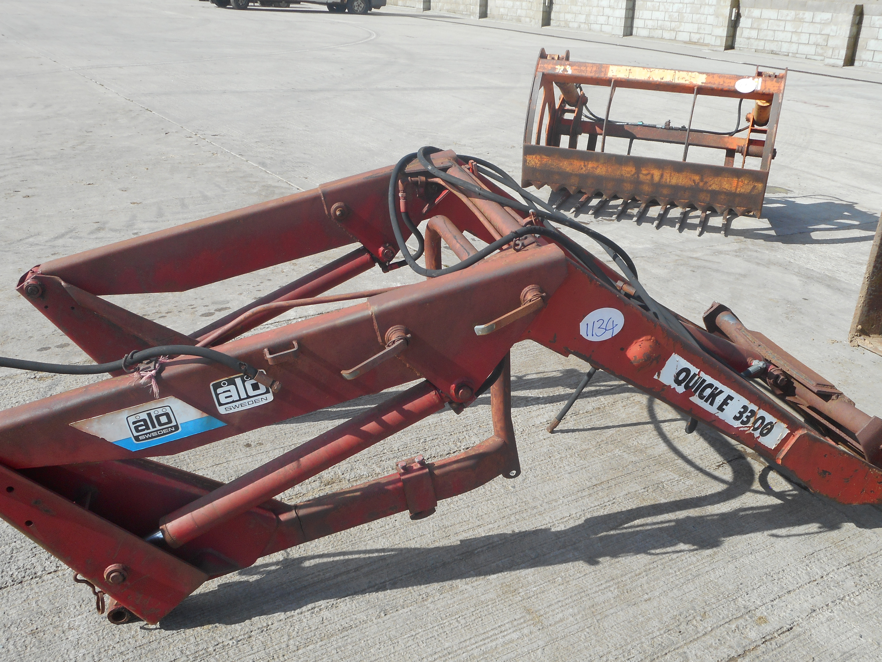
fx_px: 866
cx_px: 441
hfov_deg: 54.0
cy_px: 331
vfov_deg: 41.8
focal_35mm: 34
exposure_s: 1/400
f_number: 4.2
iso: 80
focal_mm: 6
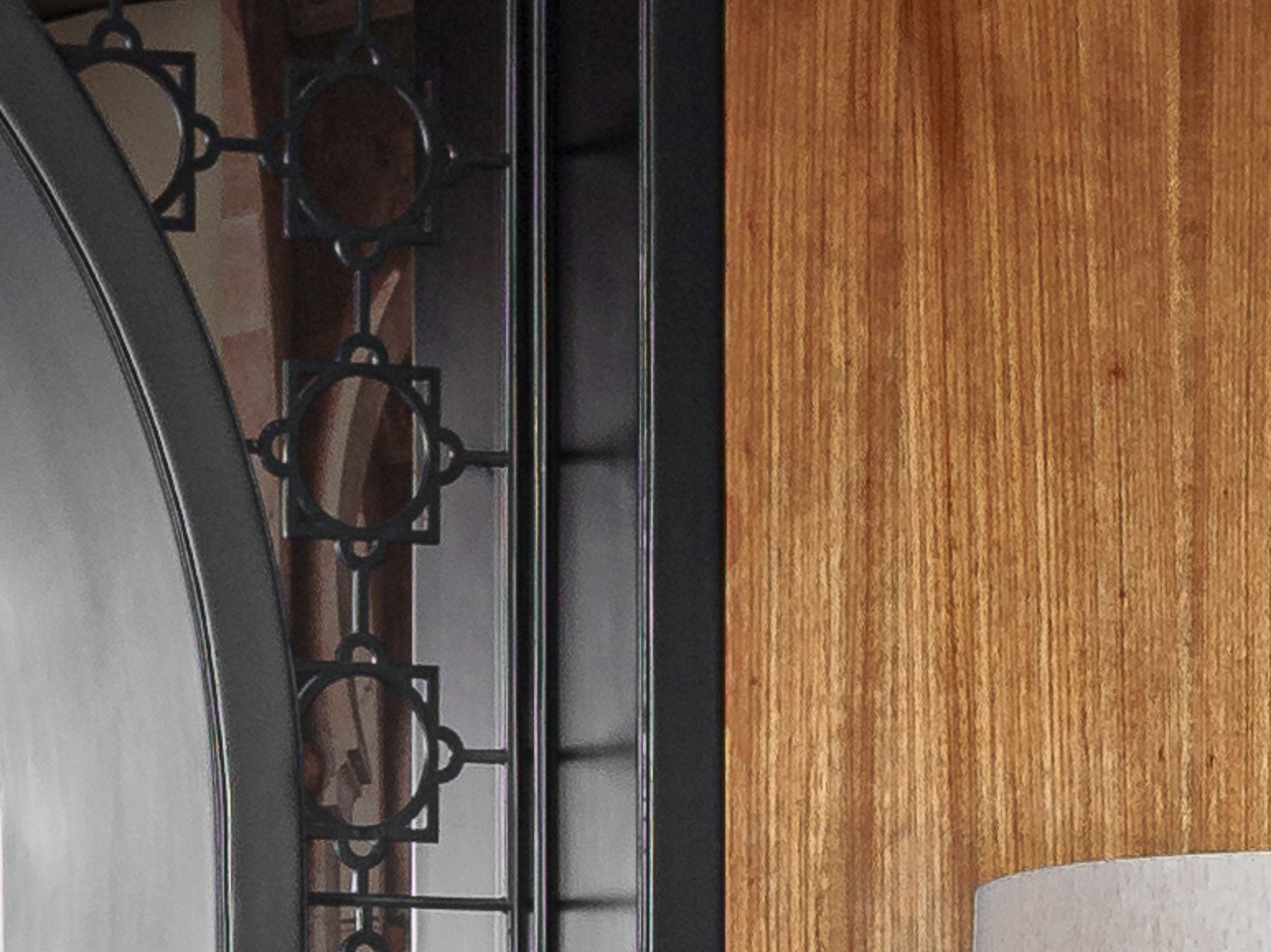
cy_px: 1907
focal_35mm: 437
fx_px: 16043
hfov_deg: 4.5
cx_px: 1495
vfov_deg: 3.4
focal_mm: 50
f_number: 9
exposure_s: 1
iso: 200
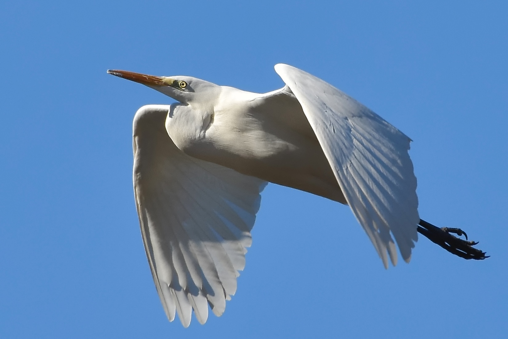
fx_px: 10583
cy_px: 170
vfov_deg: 1.8
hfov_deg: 2.7
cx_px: 254
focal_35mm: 750
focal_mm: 500
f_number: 7.1
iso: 400
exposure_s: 1/1600
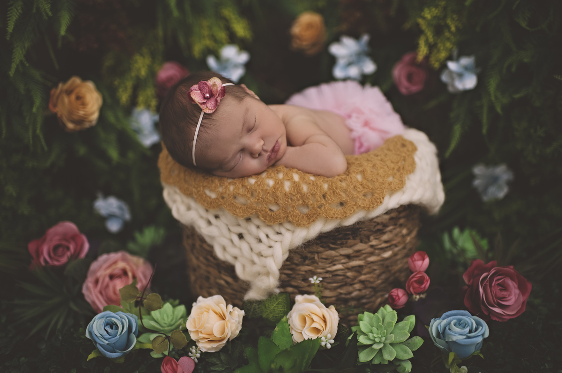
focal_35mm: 35
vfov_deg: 37.8
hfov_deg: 54.5
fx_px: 546
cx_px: 281
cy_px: 186
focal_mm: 35
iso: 200
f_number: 1.8
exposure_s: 1/160
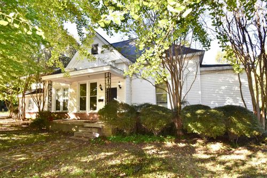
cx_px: 134
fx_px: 111
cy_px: 89
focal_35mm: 15
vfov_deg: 77.3
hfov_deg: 100.4
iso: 800
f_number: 14
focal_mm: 10
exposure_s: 1/80
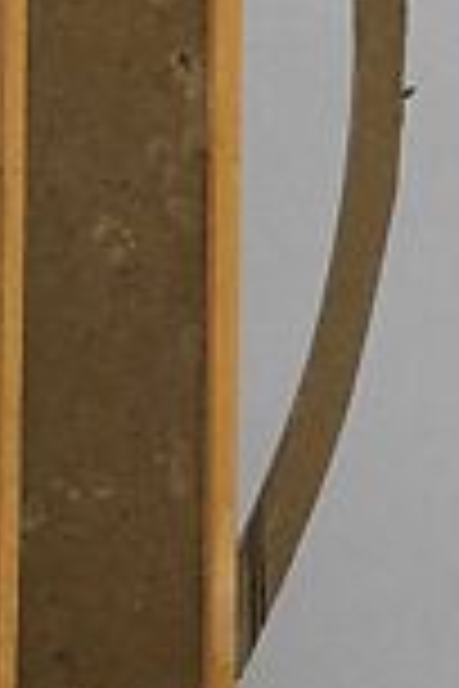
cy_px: 414
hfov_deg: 4.7
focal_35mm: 295
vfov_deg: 7.0
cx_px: 284
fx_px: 5641
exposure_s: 1
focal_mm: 50
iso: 100
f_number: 16
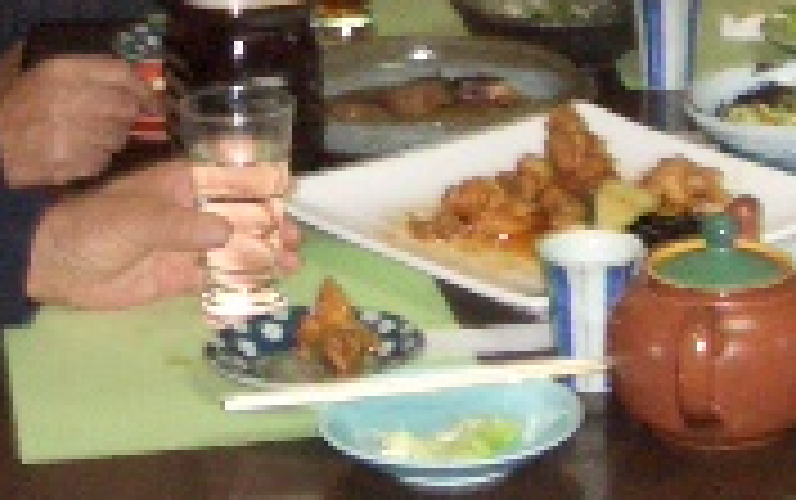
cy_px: -81
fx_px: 2997
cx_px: 693
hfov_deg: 15.0
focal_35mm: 138
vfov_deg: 9.4
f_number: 4
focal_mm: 4.8
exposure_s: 1/40
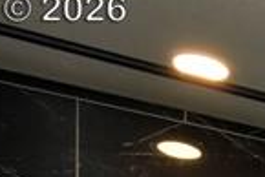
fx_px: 936
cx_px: 704
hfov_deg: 11.8
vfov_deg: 8.8
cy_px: 544
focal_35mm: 127
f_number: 13
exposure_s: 1/160
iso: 2000
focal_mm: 18
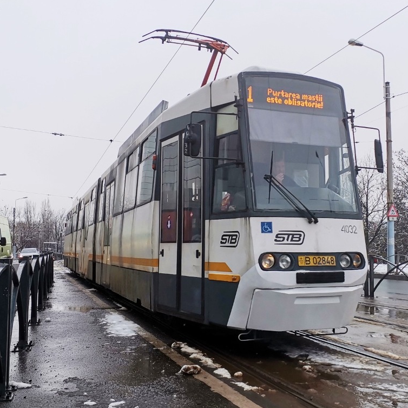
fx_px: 560
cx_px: 266
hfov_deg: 39.6
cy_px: 206
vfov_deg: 40.0
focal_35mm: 42
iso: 50
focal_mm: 4.75
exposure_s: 1/445
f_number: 1.8
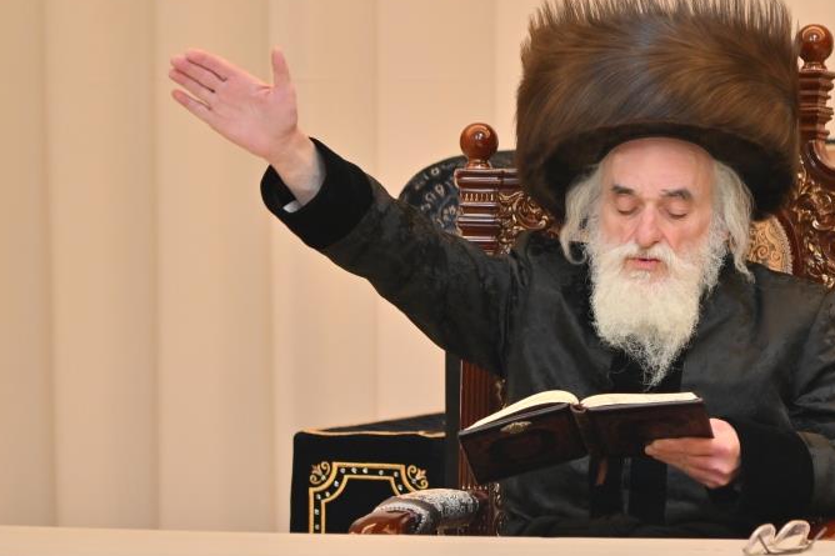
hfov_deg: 7.5
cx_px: 629
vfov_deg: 5.0
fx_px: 6400
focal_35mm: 276
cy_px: 290
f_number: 4
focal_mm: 120
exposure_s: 1/160
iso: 500
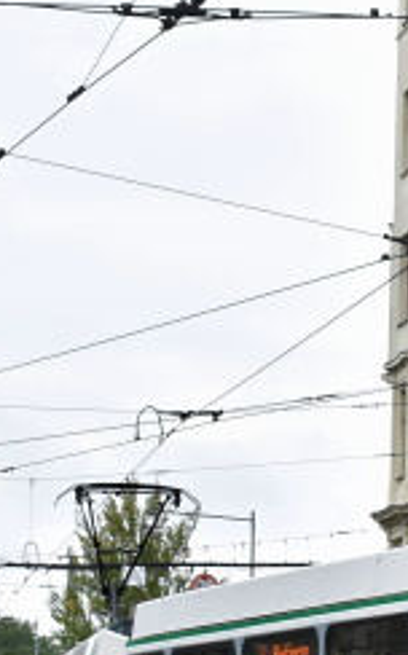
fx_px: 3210
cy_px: 629
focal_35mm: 180
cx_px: 609
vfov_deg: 11.5
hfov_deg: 7.2
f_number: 7.1
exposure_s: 1/320
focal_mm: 28
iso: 320
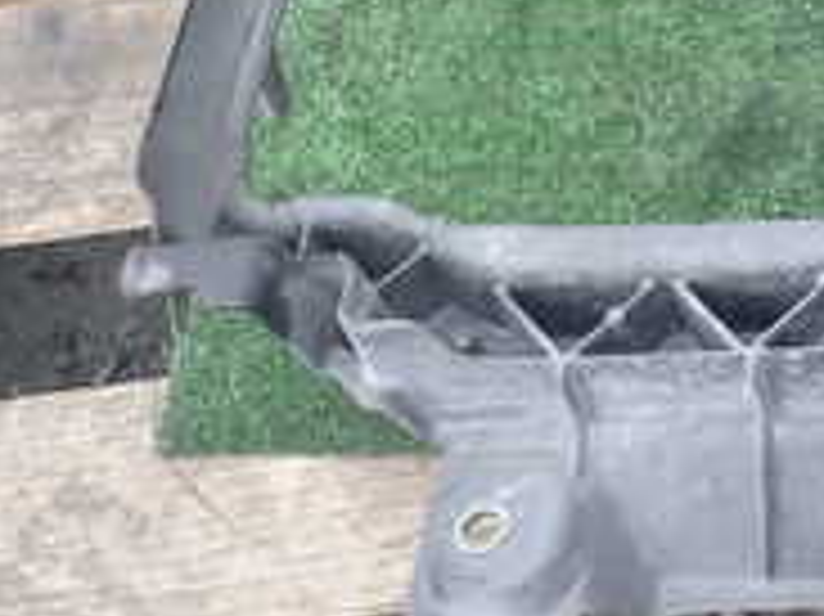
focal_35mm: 82
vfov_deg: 16.9
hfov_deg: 20.8
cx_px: 1189
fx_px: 1951
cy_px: -202
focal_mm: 4.5
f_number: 2.8
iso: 100
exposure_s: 1/200
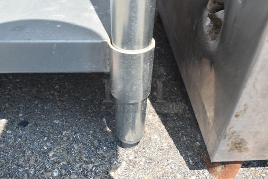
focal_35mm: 30
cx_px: 134
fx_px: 224
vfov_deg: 43.7
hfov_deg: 61.9
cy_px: 90
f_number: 7.1
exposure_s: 1/250
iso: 200
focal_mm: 20
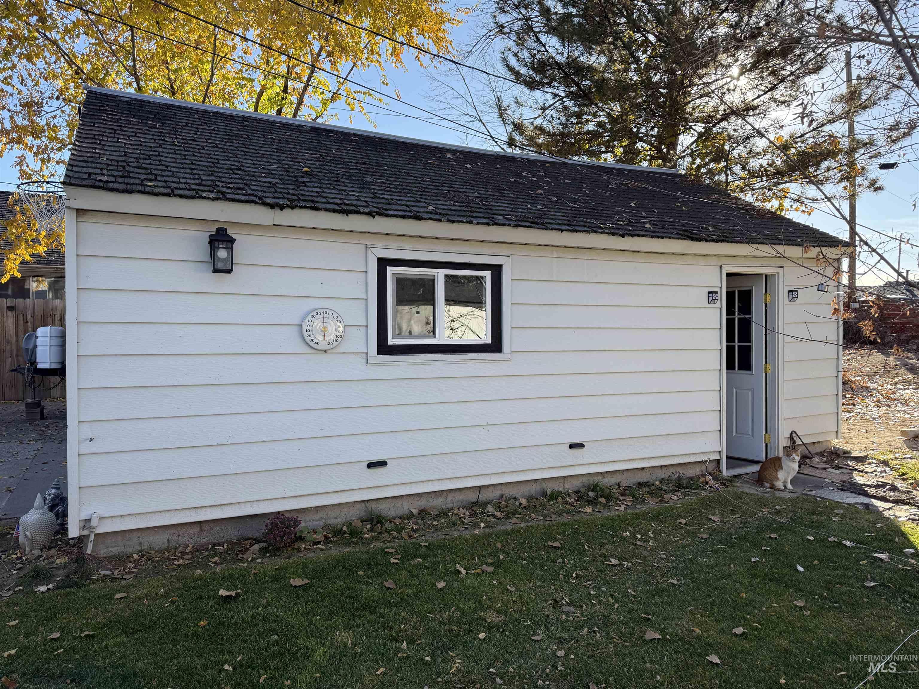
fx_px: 637
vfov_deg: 56.8
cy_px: 344
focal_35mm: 24
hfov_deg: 71.6
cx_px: 460
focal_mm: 6.76
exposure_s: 1/1410
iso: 100
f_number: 1.78
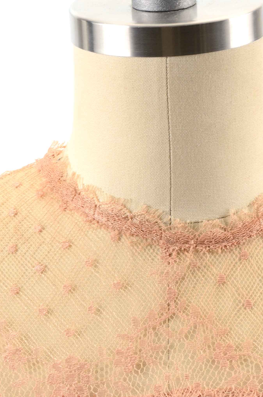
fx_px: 4208
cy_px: 262
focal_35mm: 382
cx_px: 162
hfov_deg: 3.6
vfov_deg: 5.4
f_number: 10
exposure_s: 1/160
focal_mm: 105
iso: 200
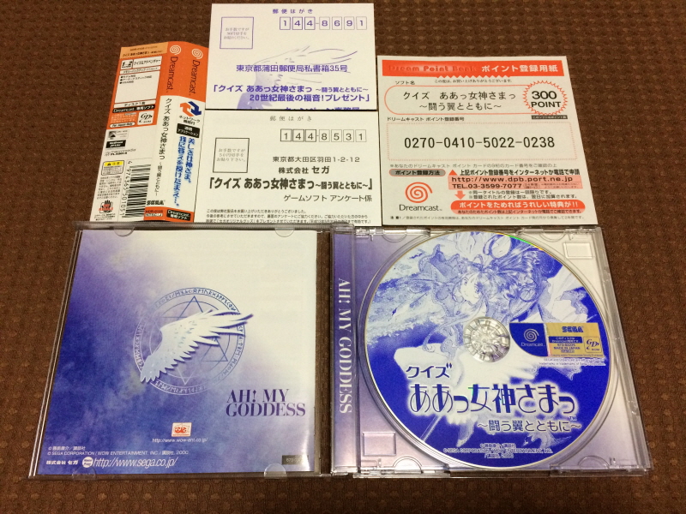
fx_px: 575
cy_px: 257
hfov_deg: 61.7
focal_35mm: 29
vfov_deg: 48.2
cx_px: 343
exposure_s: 1/30
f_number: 2.2
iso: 200
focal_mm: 4.15
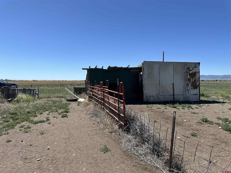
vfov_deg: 56.8
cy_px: 86
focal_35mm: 24
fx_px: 160
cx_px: 116
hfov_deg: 71.6
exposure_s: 1/4762
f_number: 1.78
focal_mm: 6.86
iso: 80
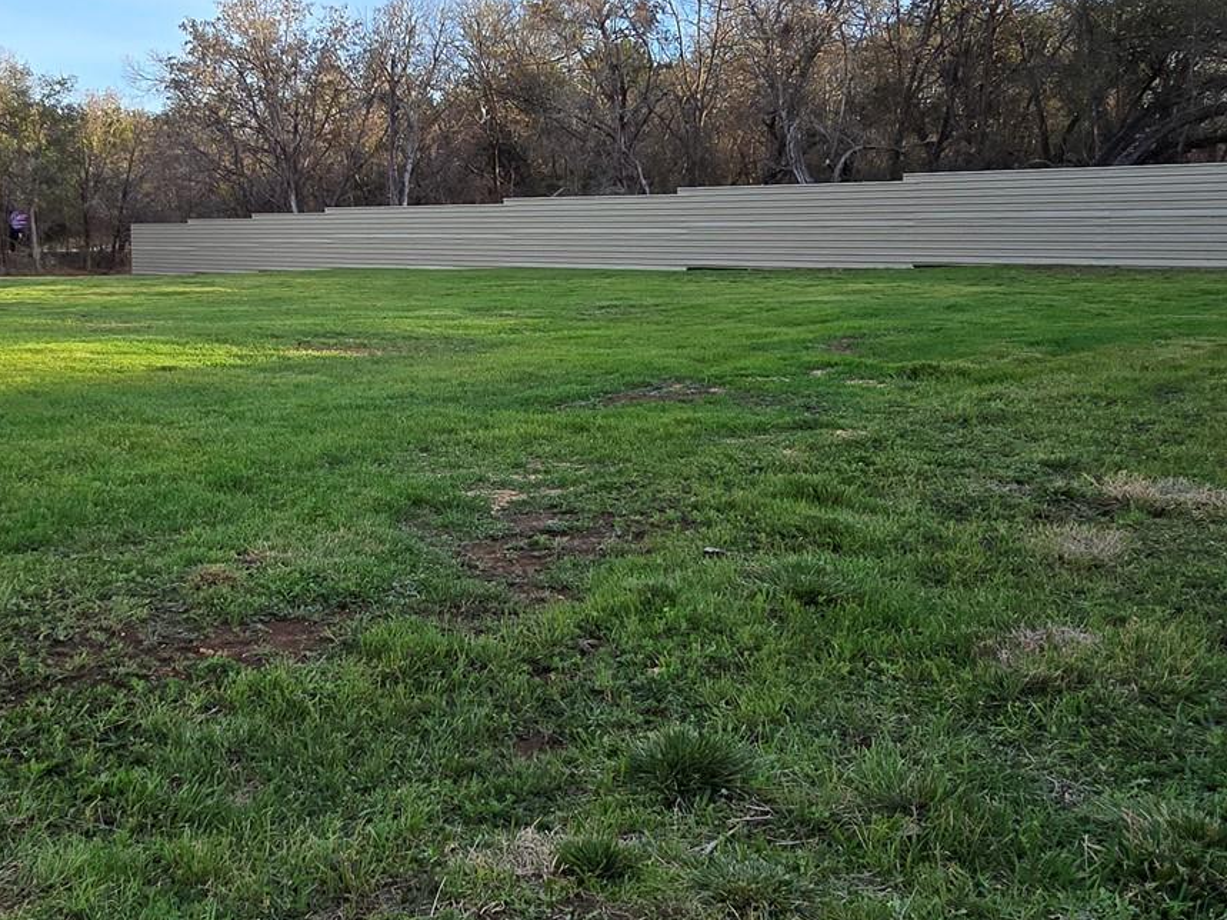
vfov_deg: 45.3
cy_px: 406
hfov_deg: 57.3
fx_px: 1099
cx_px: 430
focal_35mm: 31
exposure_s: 1/650
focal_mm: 2.2
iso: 50
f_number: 2.2
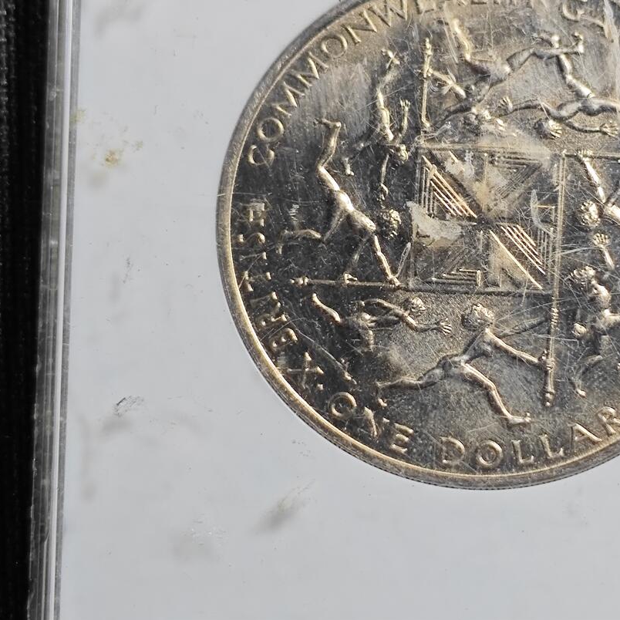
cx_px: 478
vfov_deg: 17.9
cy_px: 262
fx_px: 1966
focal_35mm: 97
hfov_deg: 17.8
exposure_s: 1/88.7
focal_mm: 5.84
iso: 125
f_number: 1.6
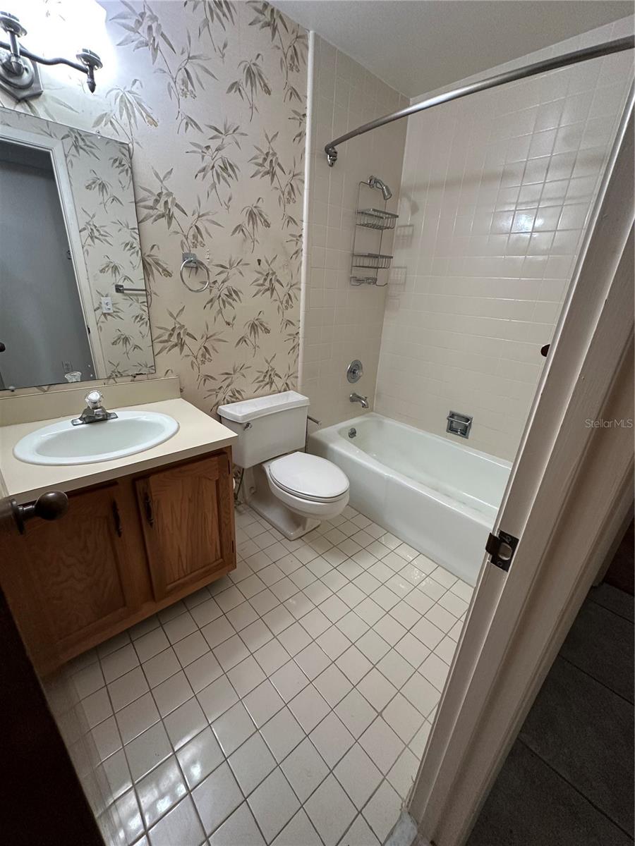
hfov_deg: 85.7
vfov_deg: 102.1
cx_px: 318
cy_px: 423
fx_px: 342
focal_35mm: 14
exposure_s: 1/120
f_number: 2.2
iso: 250
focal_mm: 2.22
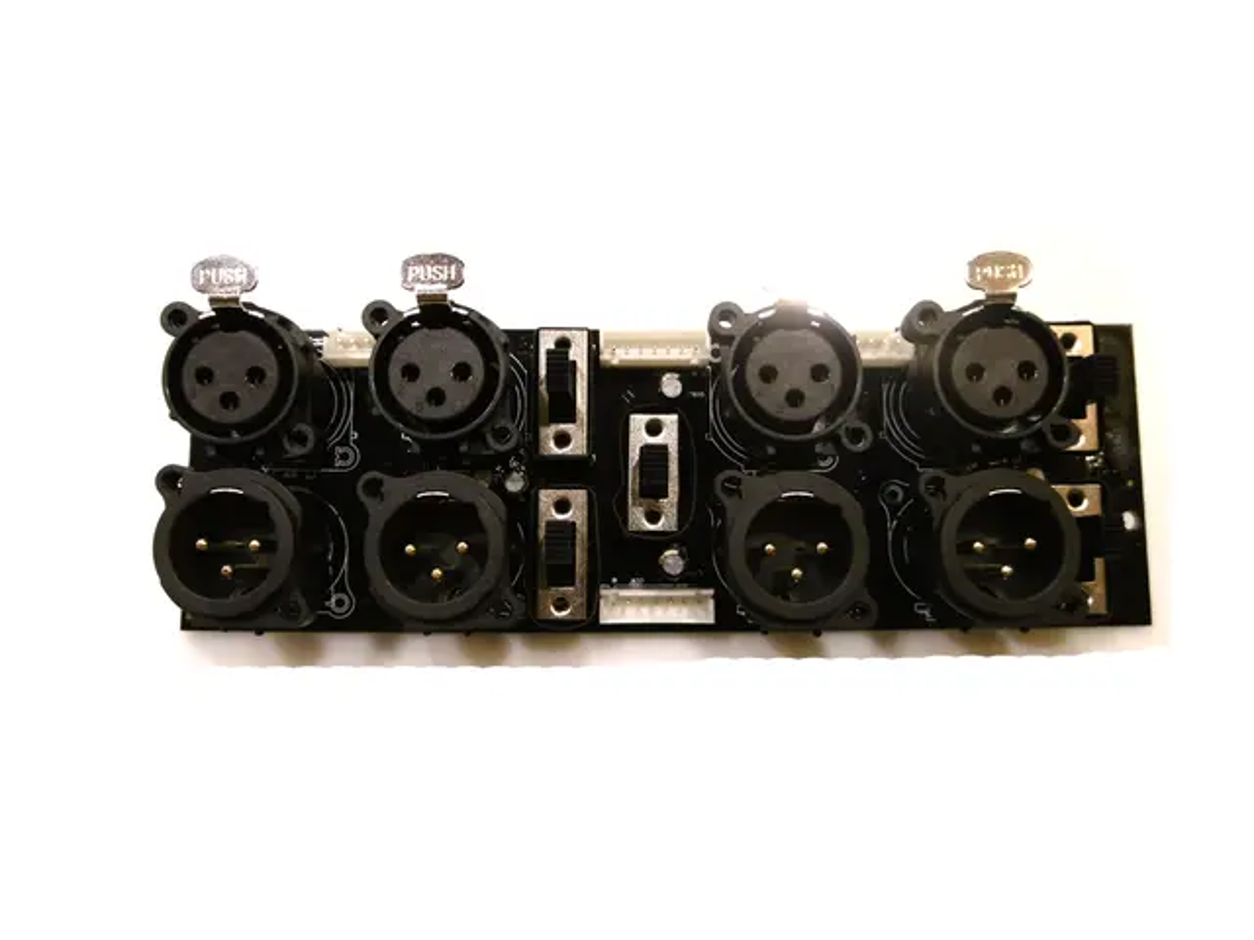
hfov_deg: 71.6
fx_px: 869
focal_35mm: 24
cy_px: 470
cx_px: 627
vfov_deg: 56.8
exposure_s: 1/80
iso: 100
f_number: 3.1
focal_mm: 4.3
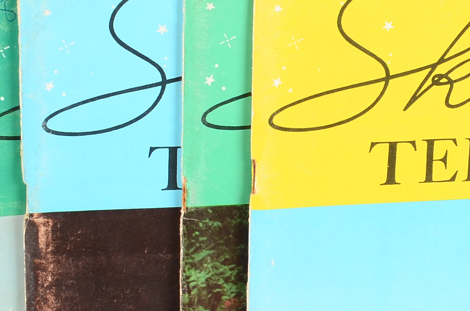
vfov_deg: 6.4
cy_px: 345
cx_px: 461
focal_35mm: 213
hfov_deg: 9.6
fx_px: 2775
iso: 320
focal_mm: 48
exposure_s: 1/60
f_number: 13
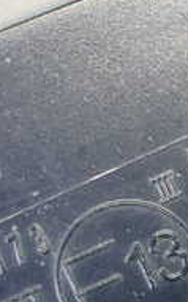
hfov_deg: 12.7
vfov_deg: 20.6
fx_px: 822
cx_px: 242
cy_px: 245
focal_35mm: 100
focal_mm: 5.4
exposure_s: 1/40
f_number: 2.3
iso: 800
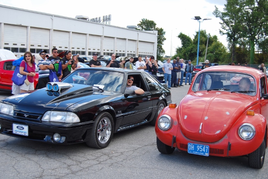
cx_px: 134
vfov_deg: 29.9
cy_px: 90
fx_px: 335
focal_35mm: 45
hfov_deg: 43.6
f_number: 5.6
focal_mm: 30
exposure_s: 1/125
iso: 100
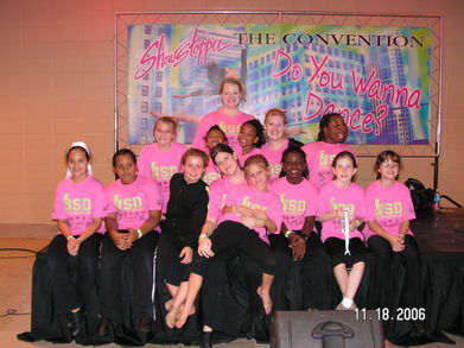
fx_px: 496
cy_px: 174
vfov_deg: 38.6
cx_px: 232
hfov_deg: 50.2
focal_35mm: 37
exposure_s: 1/40
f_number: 3.2
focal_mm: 6.2
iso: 200
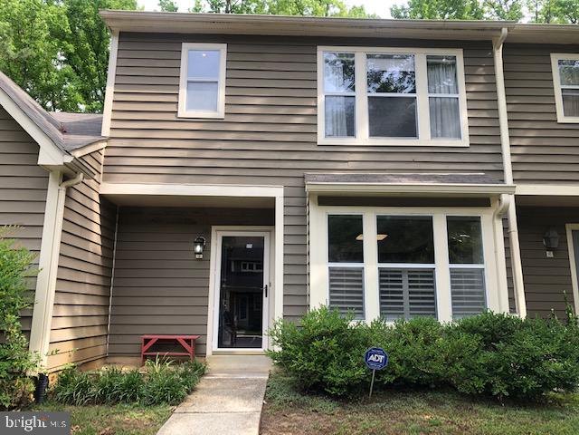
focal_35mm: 28
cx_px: 290
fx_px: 468
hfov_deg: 63.4
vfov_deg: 49.7
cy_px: 218
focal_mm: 3.99
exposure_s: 1/208
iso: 20
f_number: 1.8
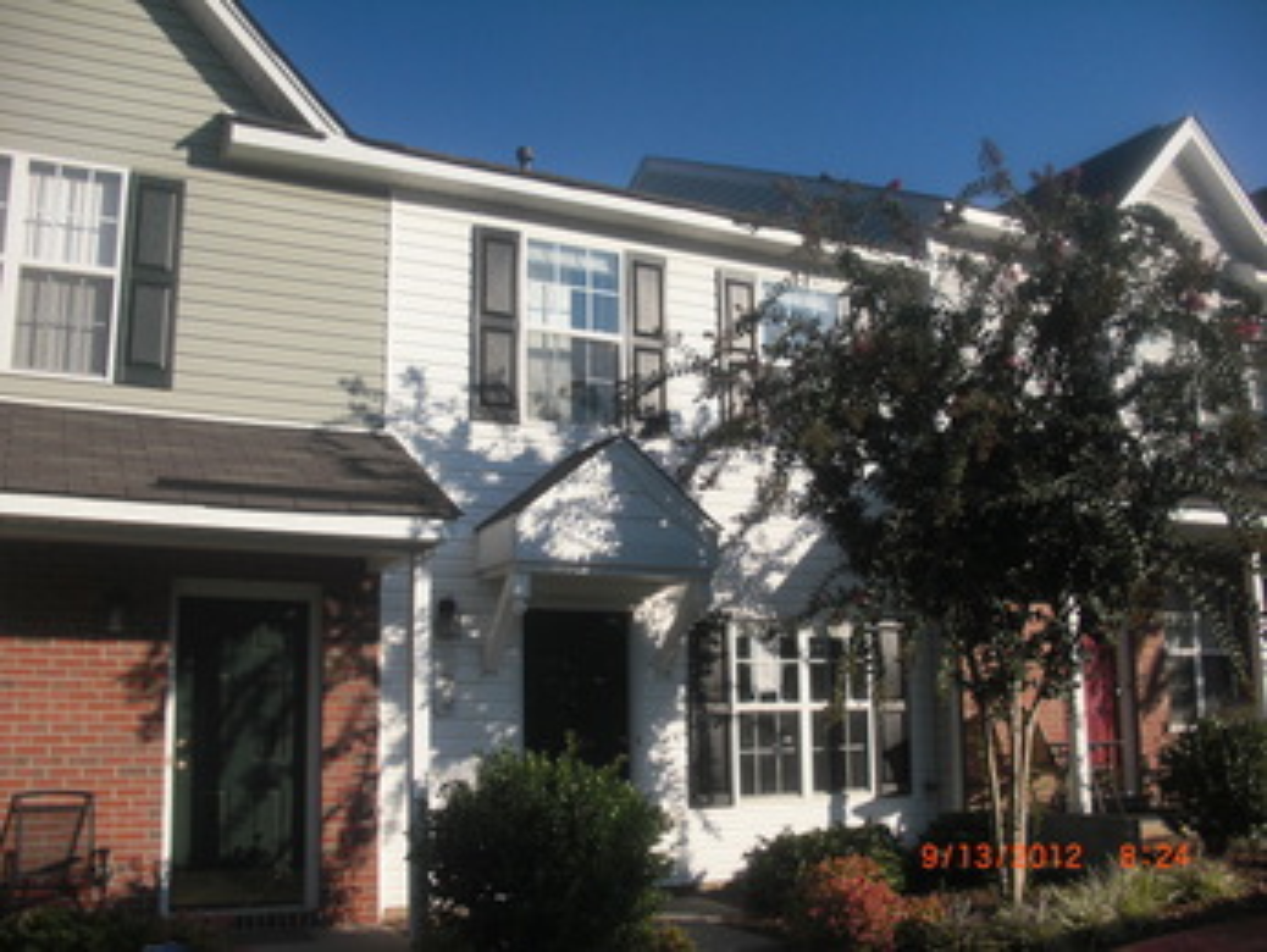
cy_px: 476
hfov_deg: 51.3
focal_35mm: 36
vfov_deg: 39.7
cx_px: 634
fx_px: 1319
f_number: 7.9
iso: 50
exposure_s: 1/160
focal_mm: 6.3
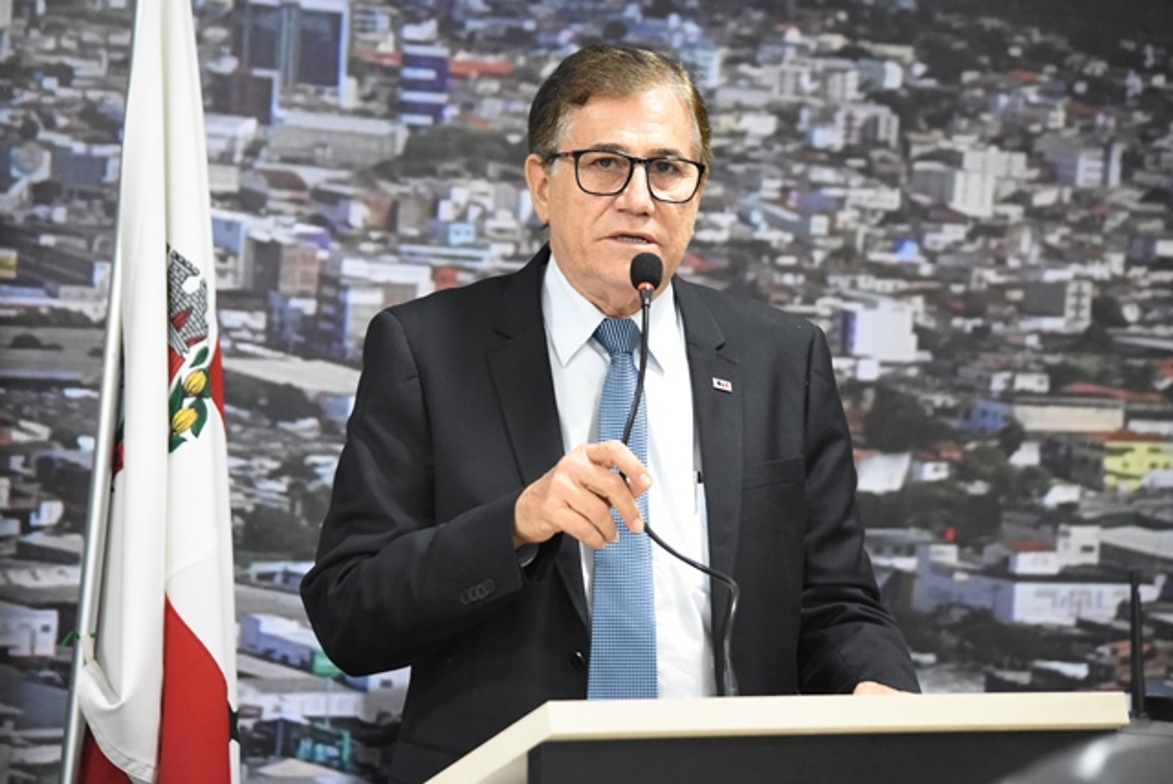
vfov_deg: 9.4
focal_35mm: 147
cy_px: 392
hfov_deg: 13.9
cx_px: 586
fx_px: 4794
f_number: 4.5
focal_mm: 98
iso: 4000
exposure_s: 1/50
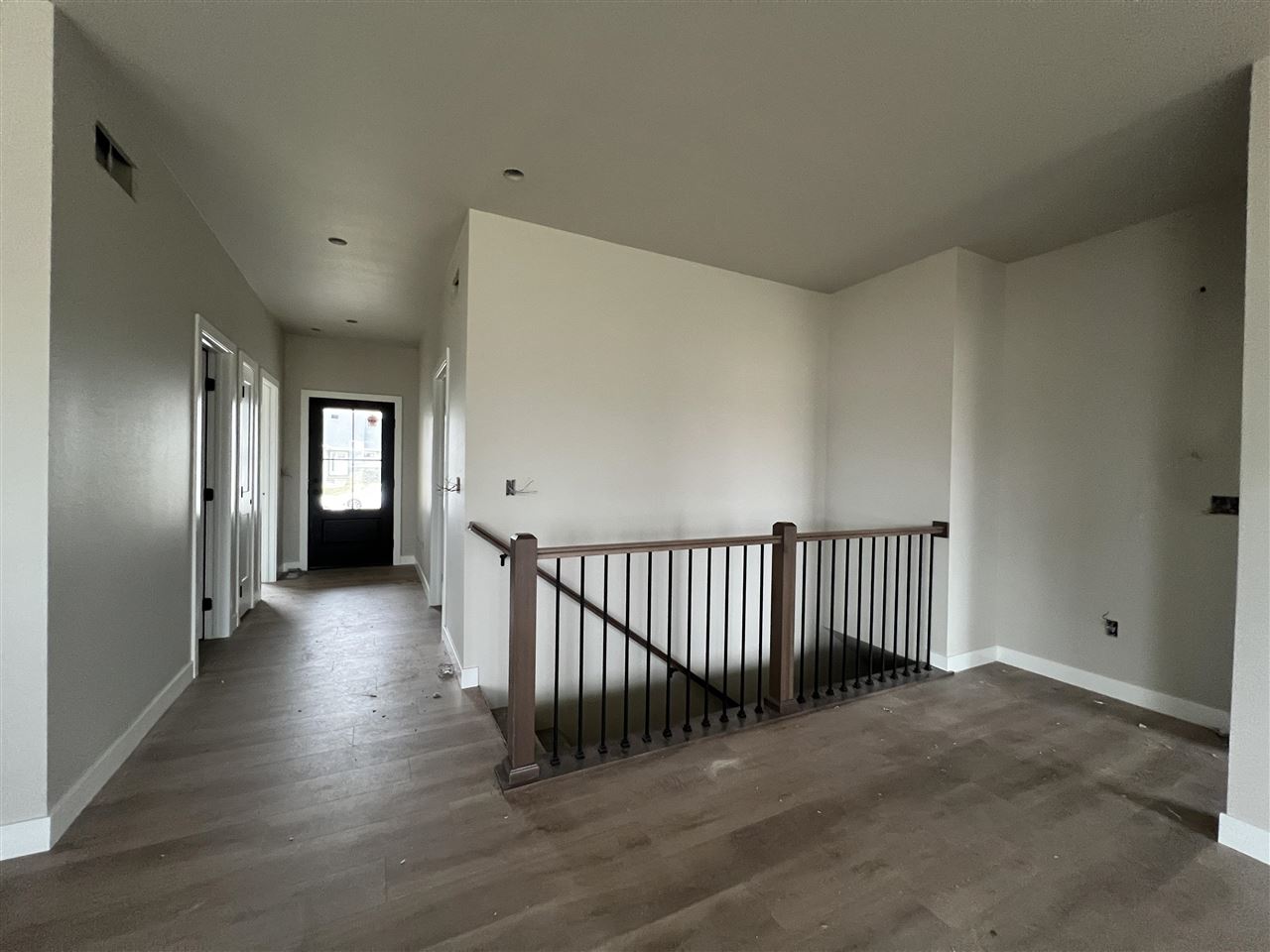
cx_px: 635
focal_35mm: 13
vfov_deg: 89.9
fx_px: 477
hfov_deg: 106.2
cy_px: 476
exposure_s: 1/60
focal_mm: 1.57
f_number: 1.8
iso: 400
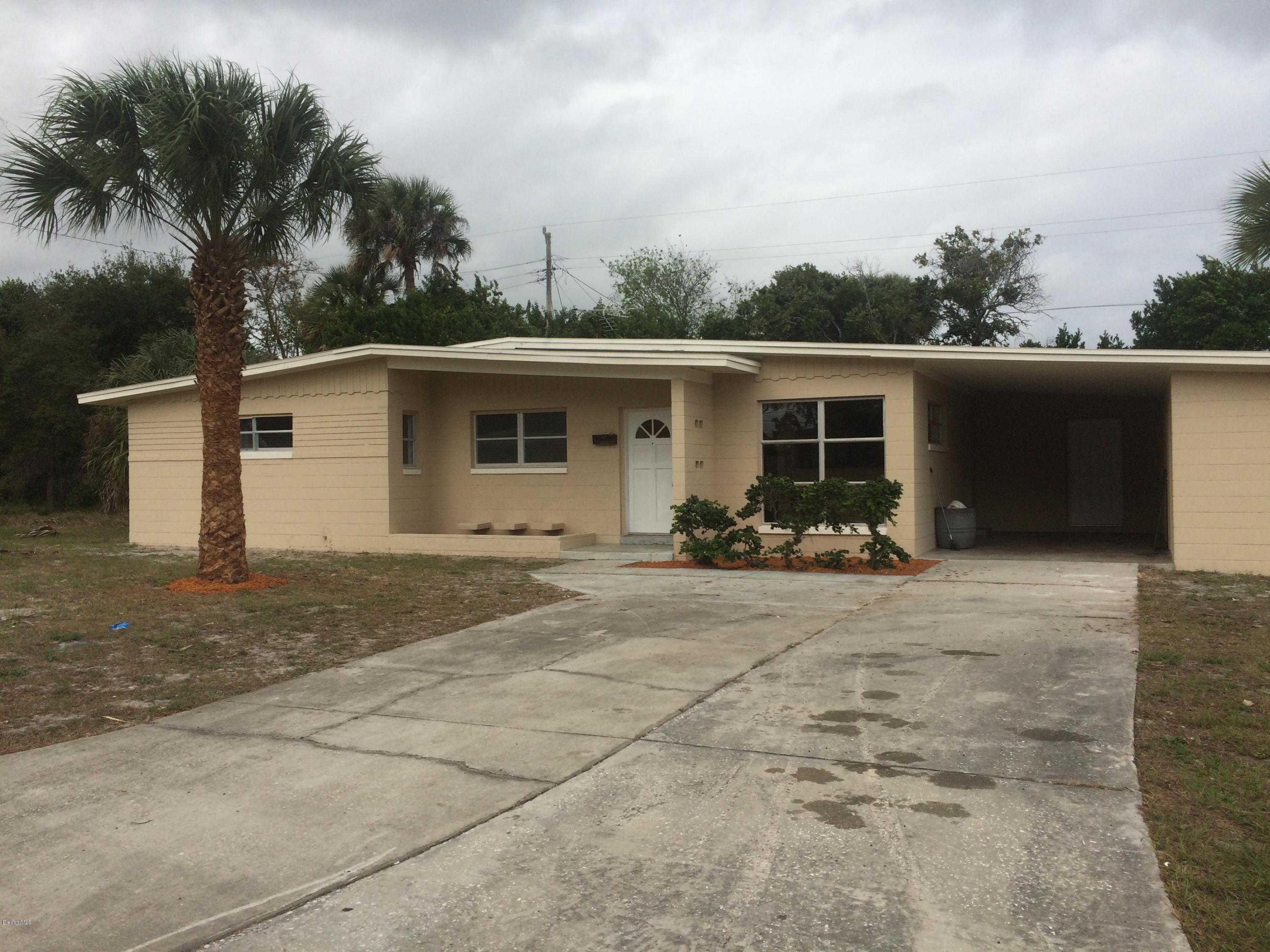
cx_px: 635
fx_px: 1064
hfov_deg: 61.7
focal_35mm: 29
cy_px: 476
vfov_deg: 48.2
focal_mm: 4.15
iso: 32
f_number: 2.2
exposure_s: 1/2740
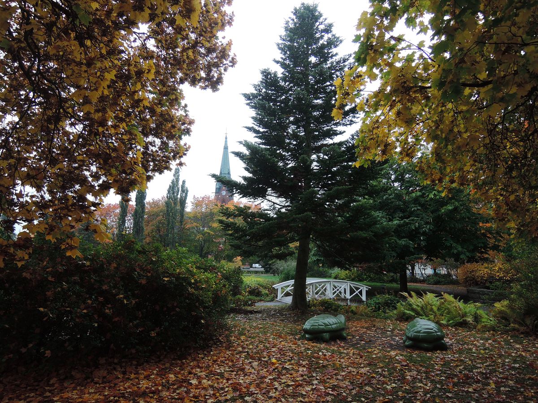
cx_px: 269
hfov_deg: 71.6
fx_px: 373
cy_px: 202
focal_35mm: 24
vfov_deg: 56.8
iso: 80
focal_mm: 5.1
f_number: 2.8
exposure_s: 1/200
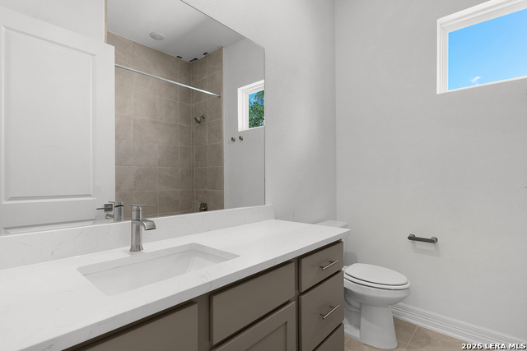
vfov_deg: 70.5
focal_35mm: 17
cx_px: 264
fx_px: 249
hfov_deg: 93.3
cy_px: 176
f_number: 9
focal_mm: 17
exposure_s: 1/6
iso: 100
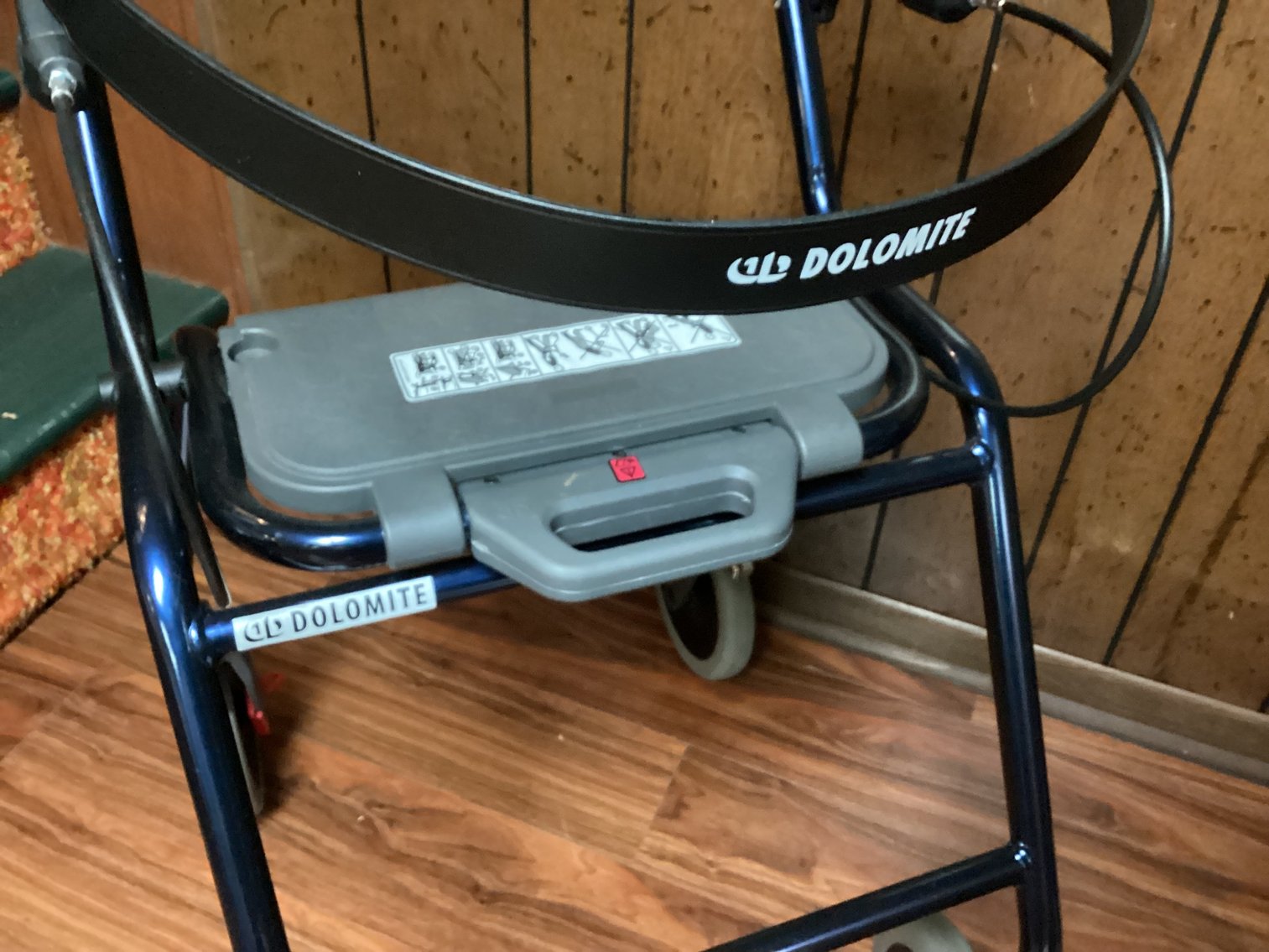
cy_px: 476
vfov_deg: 45.4
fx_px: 1137
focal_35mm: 31
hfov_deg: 58.3
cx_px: 634
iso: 800
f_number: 2.4
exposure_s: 1/20
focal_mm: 3.3
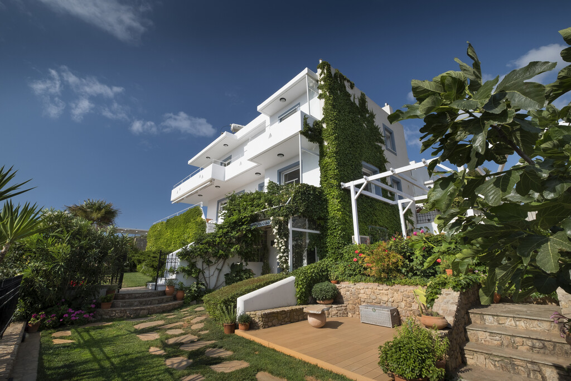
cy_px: 190
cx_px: 286
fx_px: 238
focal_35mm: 15
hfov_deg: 100.4
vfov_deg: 77.3
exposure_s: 1/120
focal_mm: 10
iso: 200
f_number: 10
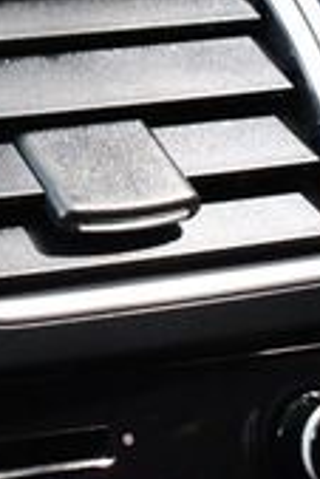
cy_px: -65
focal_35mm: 151
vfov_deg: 13.3
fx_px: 2009
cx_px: -408
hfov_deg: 8.4
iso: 900
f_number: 4
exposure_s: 1/125
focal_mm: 27
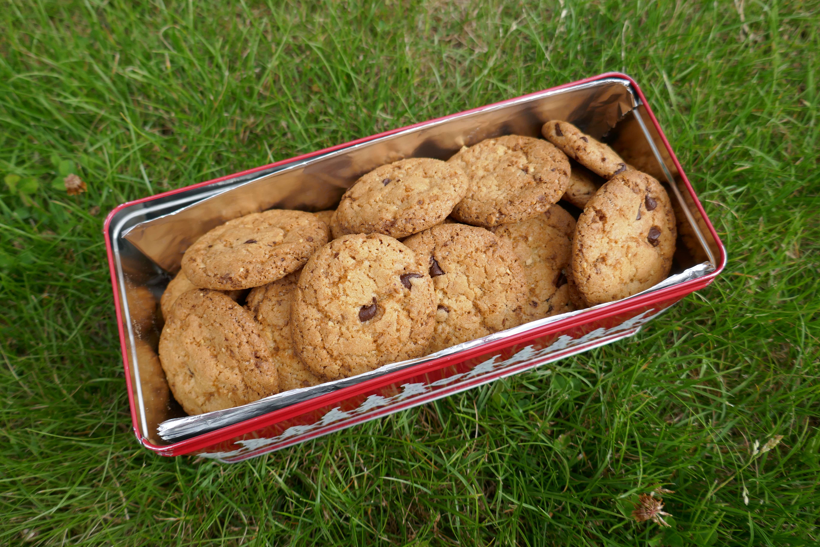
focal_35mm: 25
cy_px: 274
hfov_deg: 71.5
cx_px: 410
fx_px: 569
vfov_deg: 51.3
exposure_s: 1/500
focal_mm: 9.1
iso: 125
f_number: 2.8
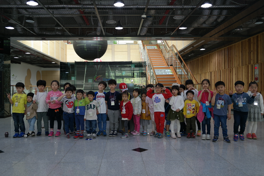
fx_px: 220
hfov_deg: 61.9
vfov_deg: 43.6
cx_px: 132
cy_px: 88
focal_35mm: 30
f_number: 3.5
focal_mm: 20
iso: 400
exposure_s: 1/40
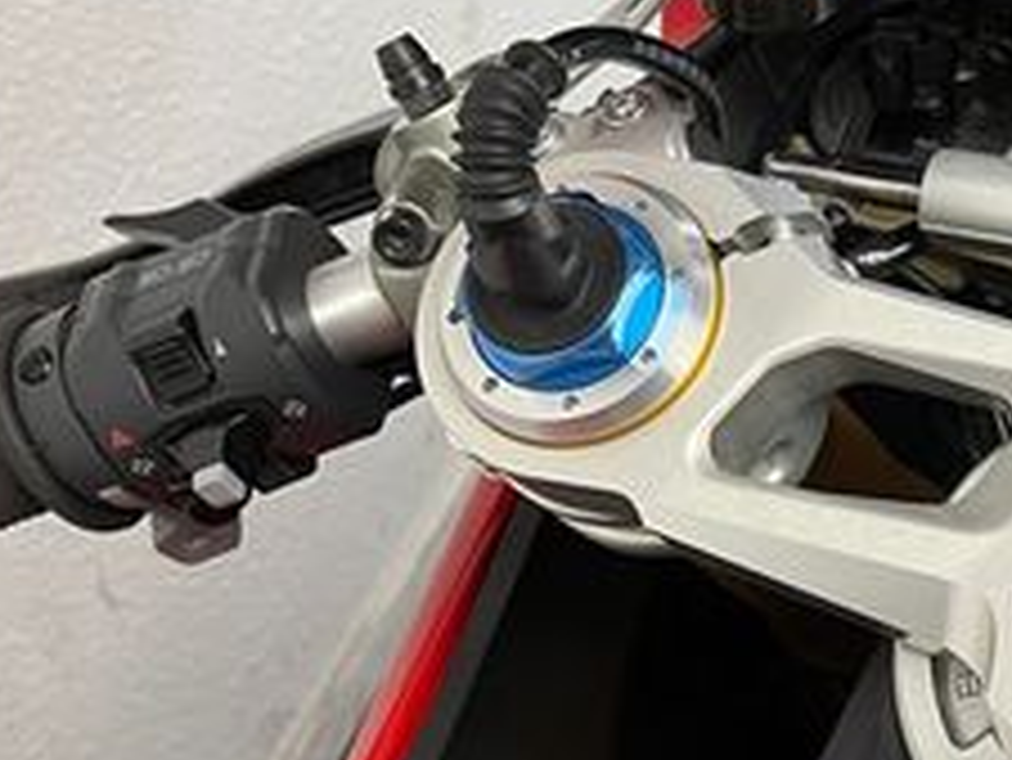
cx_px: 1165
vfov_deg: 19.9
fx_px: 2165
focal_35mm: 74
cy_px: 441
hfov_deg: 24.2
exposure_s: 1/50
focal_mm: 5.1
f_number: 1.6
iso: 160
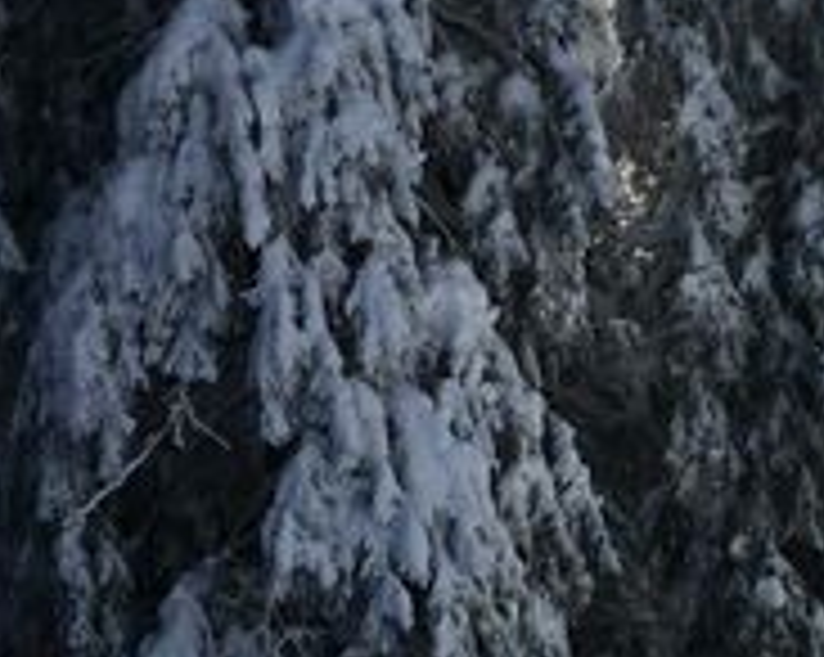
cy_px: 508
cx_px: 1119
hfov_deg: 19.2
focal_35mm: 91
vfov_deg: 16.8
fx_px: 2217
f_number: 2.2
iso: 25
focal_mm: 4.15
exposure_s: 1/4049
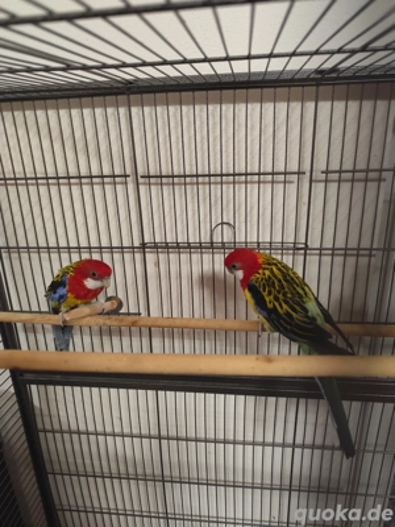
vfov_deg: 73.9
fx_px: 350
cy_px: 264
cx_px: 198
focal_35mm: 23
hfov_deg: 58.9
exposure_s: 1/50
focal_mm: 6.19
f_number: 1.65
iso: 1250
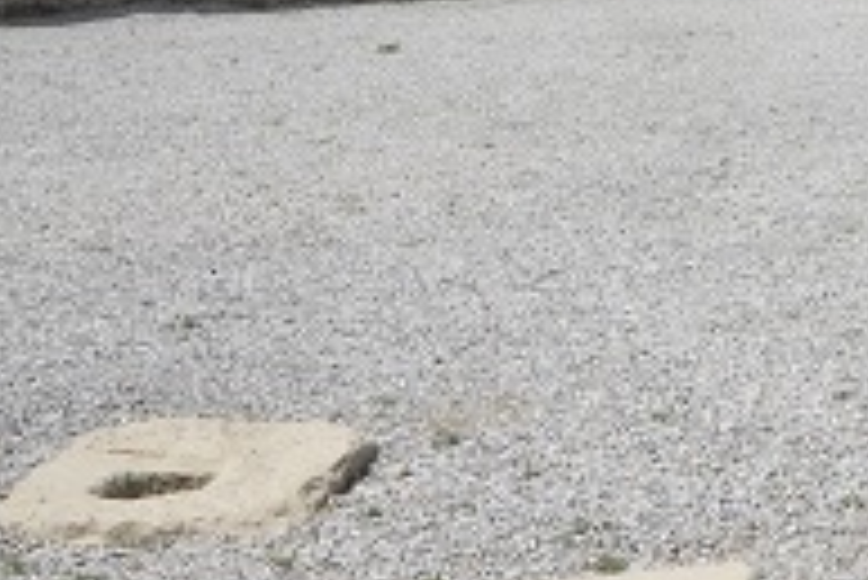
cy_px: 180
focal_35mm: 112
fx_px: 2702
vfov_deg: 12.2
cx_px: 1039
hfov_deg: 17.4
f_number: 18
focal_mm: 36
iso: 6400
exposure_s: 1/8000
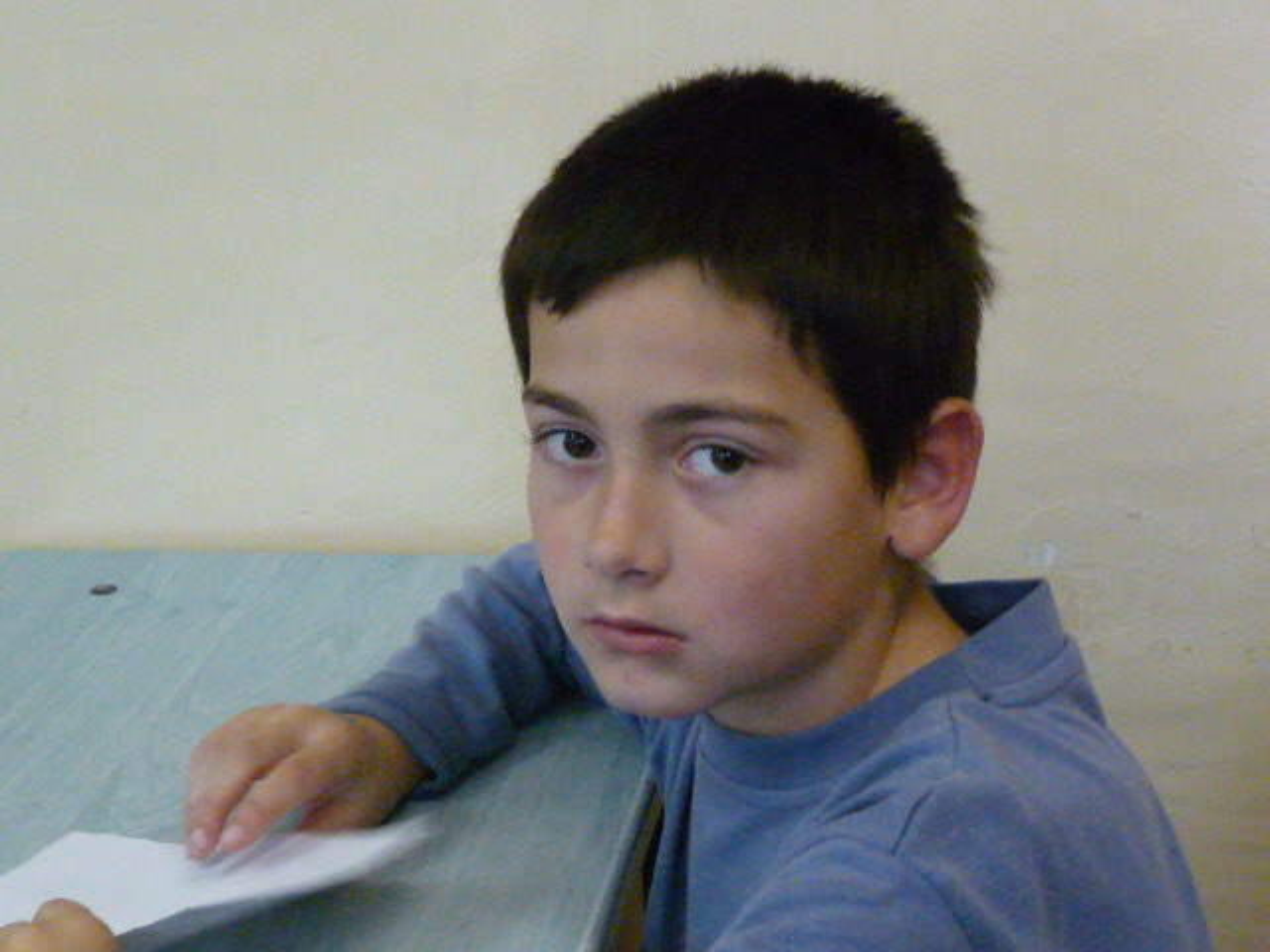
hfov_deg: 29.4
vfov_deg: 22.3
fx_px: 2421
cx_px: 635
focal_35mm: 66
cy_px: 476
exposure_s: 1/50
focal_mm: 6.6
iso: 800
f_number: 3
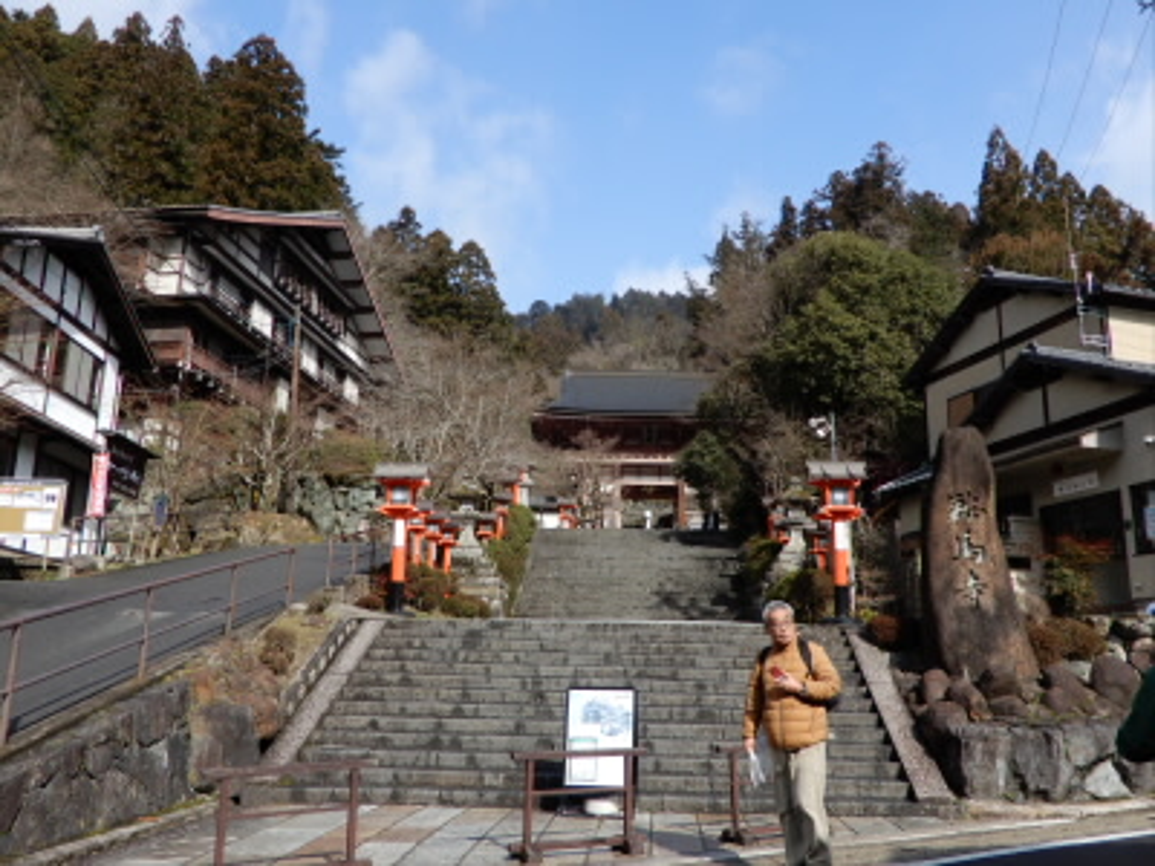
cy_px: 433
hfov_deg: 60.0
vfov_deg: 46.8
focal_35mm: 30
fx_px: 1001
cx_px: 578
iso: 80
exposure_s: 1/800
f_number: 3.5
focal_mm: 5.4
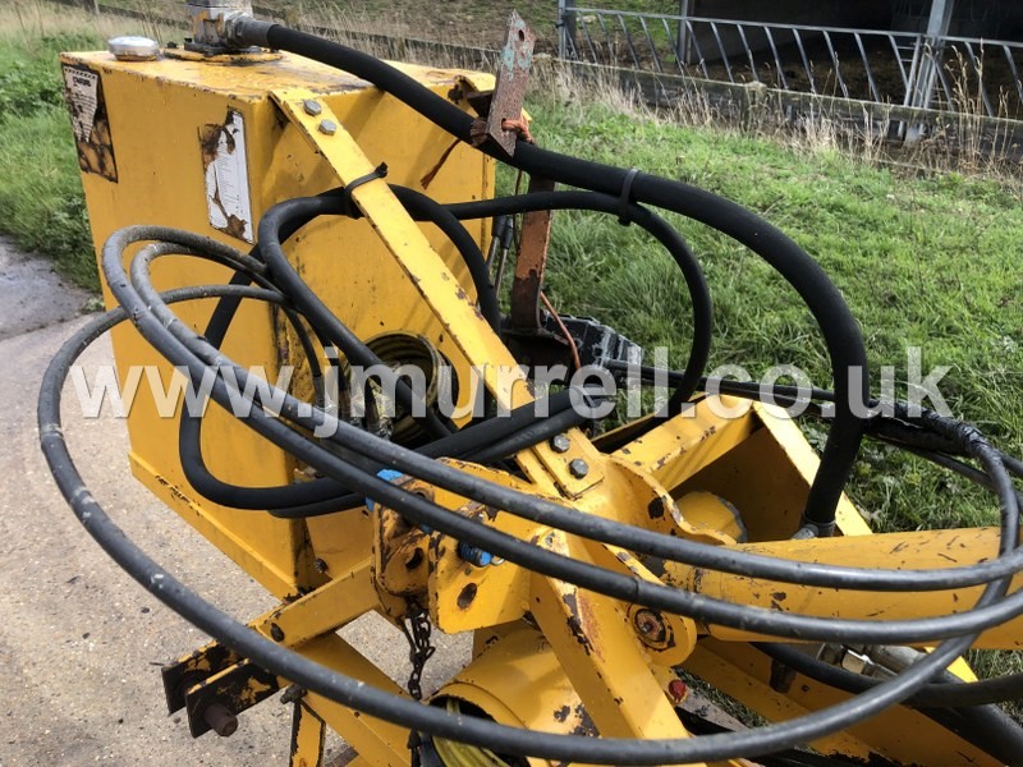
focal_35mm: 28
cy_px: 384
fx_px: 827
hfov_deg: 63.4
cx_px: 512
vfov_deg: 49.7
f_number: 1.8
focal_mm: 3.99
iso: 20
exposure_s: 1/417
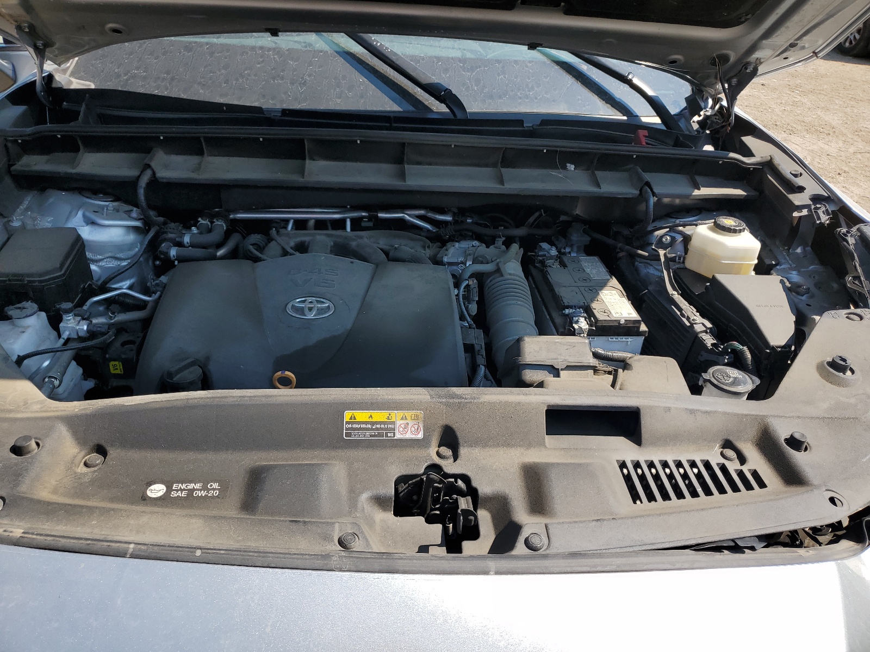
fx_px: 653
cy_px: 326
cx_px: 435
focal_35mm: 26
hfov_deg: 67.3
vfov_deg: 53.1
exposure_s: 1/2000
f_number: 1.5
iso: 50
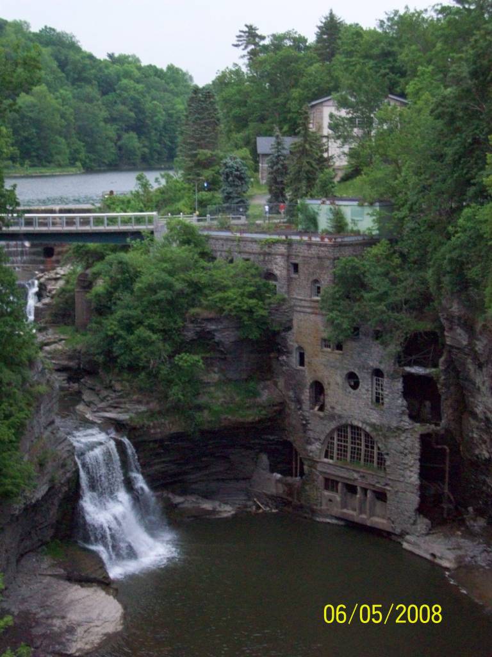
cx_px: 246
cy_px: 328
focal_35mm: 66
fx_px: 1251
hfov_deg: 22.3
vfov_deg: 29.4
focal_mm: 11
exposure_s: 1/76.6
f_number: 4.1
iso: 320
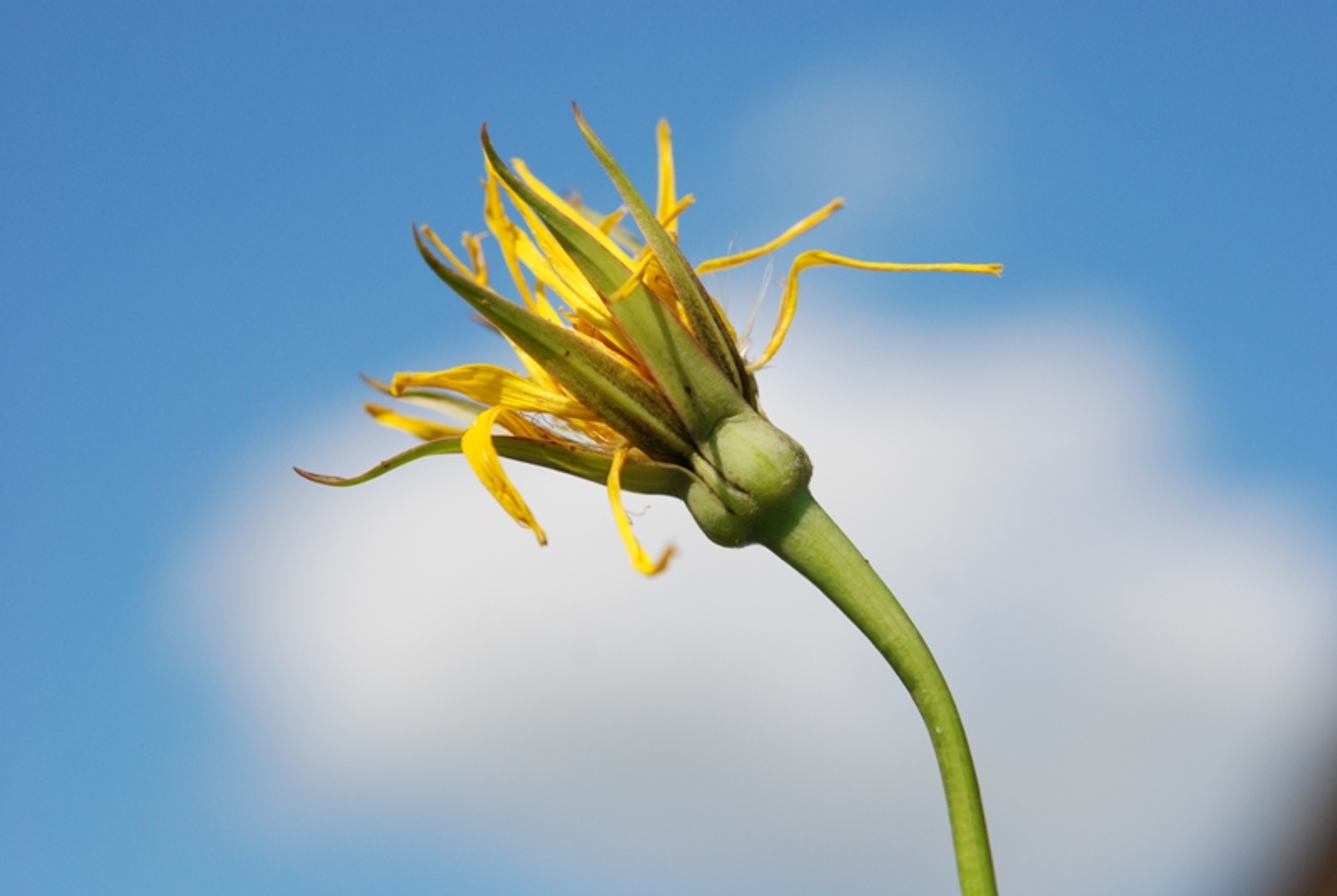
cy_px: 448
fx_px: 3347
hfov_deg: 22.6
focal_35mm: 90
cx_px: 668
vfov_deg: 15.2
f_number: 6.3
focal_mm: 60
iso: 400
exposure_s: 1/2000
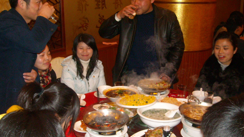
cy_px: 89
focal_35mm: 44
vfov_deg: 27.0
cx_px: 107
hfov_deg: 46.3
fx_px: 285
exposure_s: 1/60
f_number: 2.8
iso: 400
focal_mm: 5.7
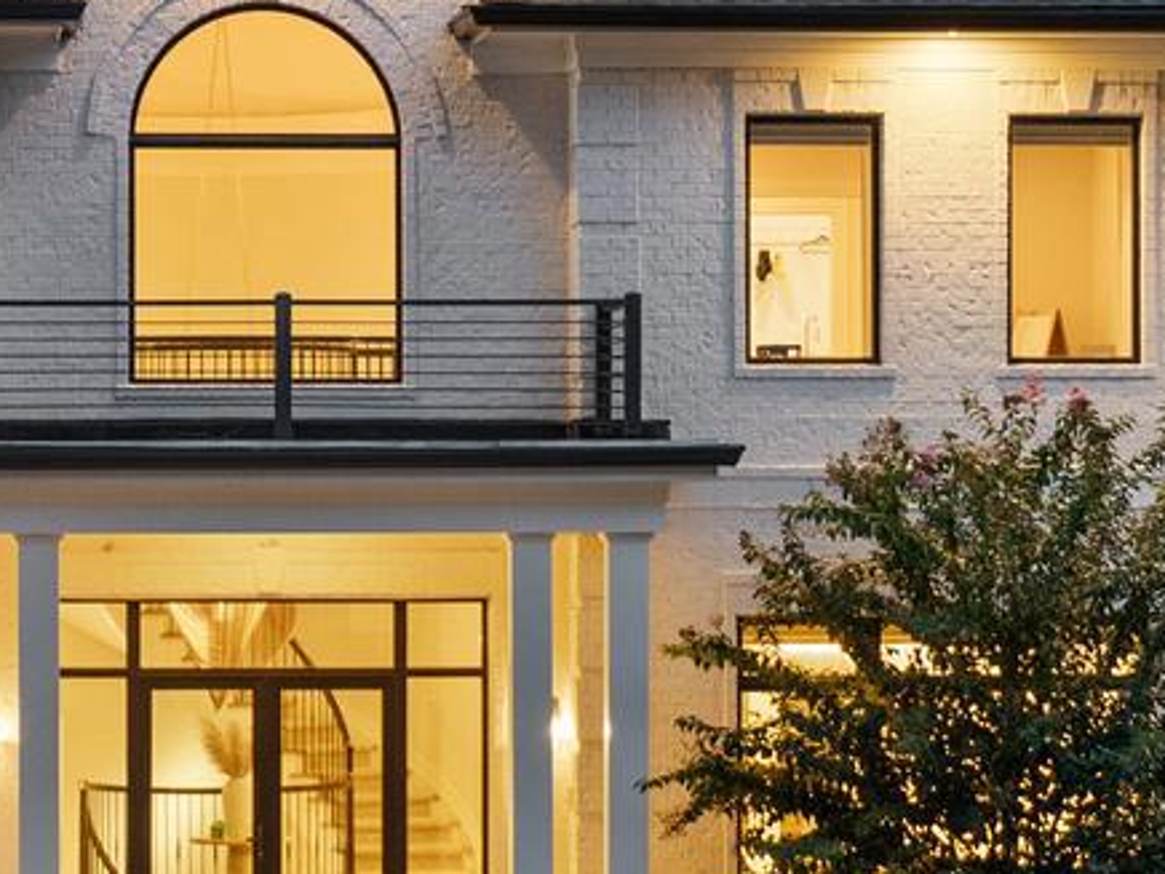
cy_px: 458
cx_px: 286
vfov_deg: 10.4
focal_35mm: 142
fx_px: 4788
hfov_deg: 13.8
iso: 640
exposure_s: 1/3
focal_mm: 31.5
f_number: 4
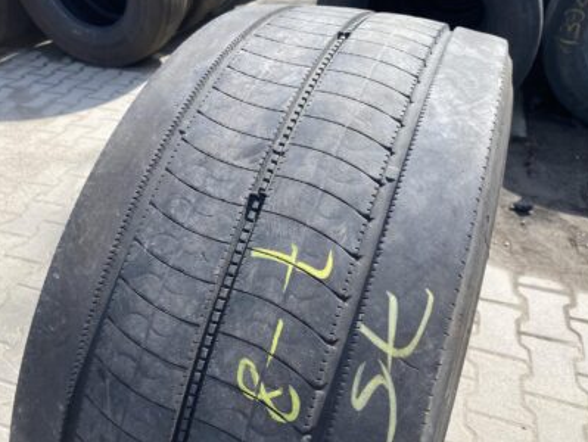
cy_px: 222
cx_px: 287
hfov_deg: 63.4
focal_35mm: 28
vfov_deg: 49.8
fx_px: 476
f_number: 1.8
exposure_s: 1/1362
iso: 32
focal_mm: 4.25
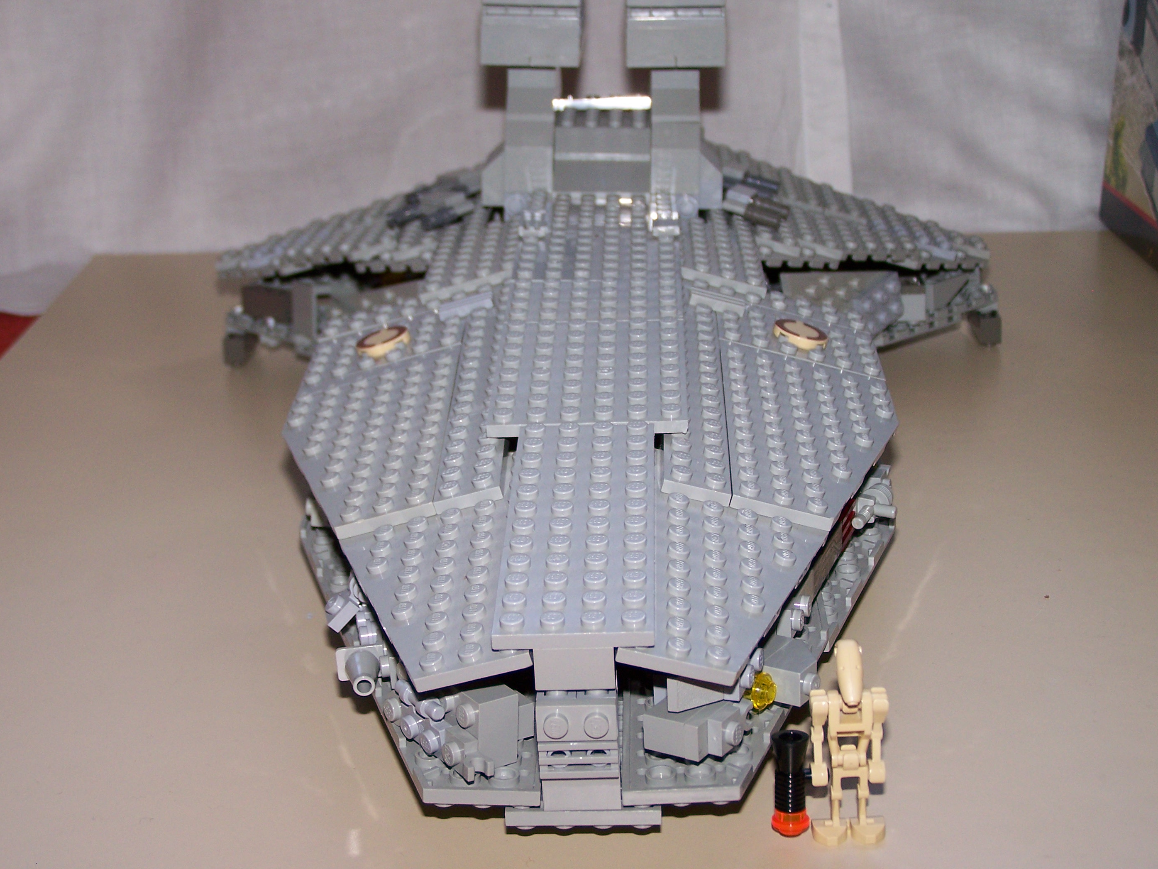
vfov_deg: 22.6
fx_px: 2175
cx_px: 572
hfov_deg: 29.8
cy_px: 436
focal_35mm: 65
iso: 80
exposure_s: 1/80
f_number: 3.2
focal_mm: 10.7
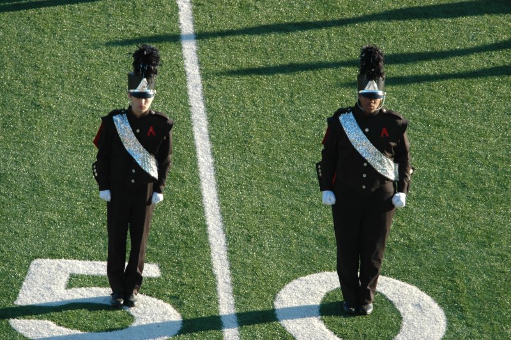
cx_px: 256
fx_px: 6382
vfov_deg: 3.0
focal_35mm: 450
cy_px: 170
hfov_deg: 4.6
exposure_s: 1/200
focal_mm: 300
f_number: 5.6
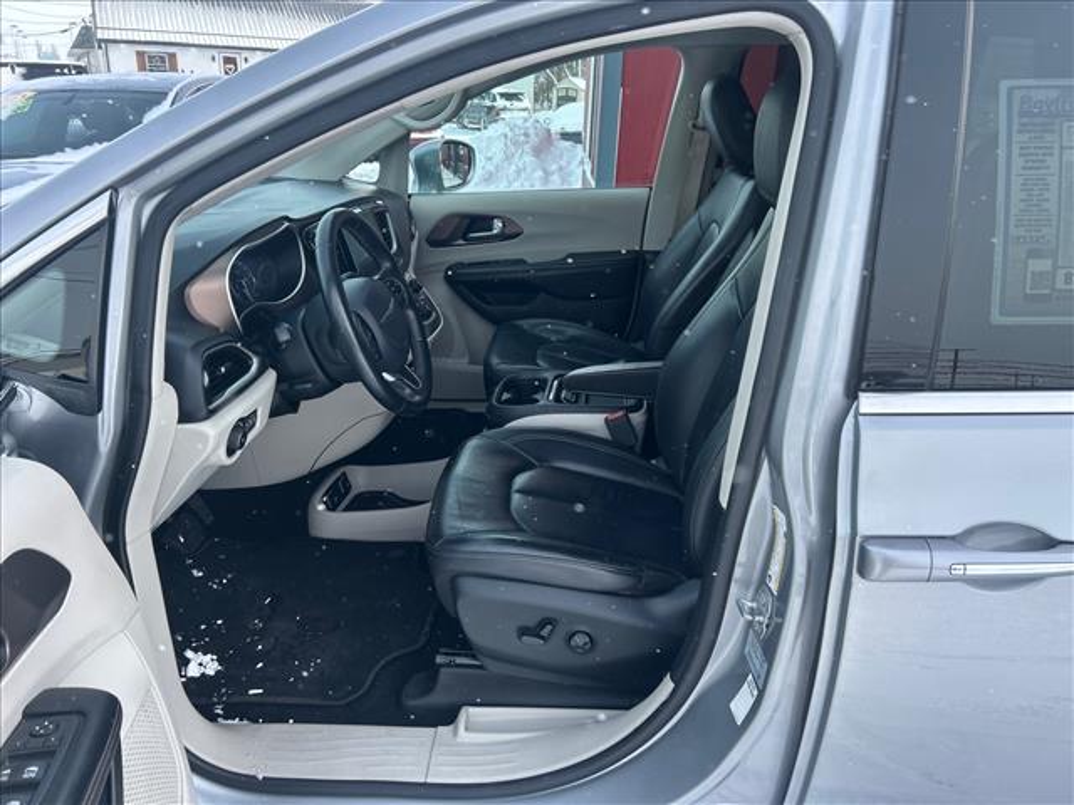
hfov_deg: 67.3
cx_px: 537
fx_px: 807
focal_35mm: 26
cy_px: 402
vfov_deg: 53.1
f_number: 1.5
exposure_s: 1/887
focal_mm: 5.7
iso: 50
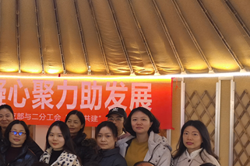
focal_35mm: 70
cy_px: 104
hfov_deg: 25.9
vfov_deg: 19.4
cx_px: -47
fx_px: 486
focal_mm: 5.56
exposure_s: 1/50
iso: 125
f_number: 1.6
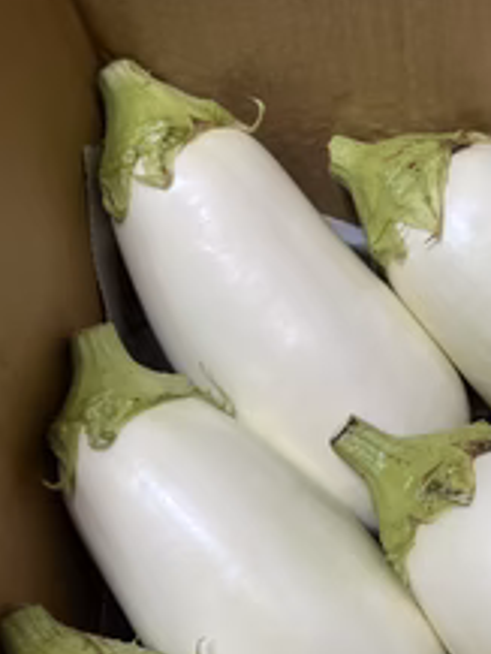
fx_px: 907
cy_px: 555
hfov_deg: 29.3
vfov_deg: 37.7
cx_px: 422
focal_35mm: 48
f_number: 1.6
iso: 125
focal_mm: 5.1
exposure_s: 1/121
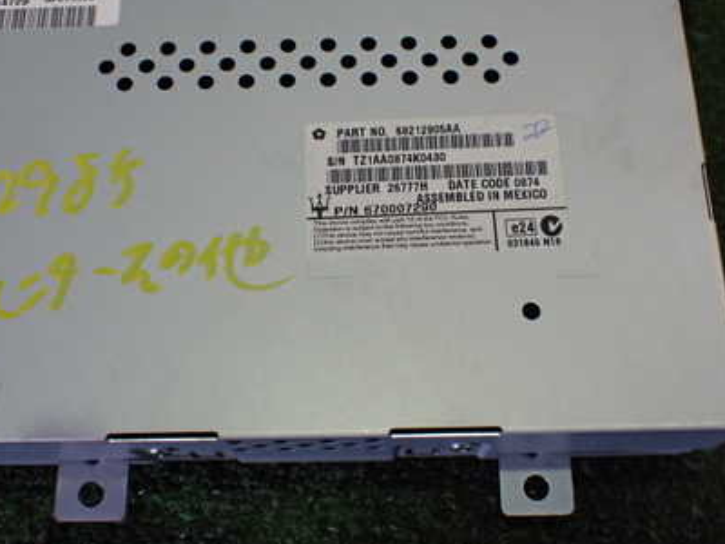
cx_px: 375
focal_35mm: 45
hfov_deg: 42.1
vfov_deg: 32.1
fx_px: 942
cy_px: 225
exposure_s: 1/125
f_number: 2.3
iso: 500
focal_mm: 5.4
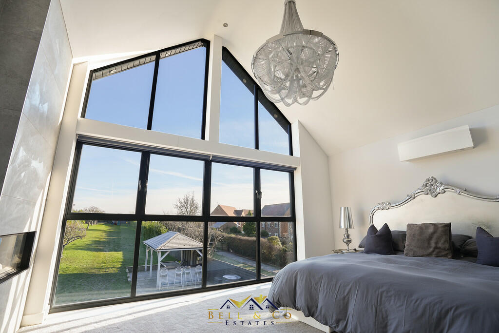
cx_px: 250
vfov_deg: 73.8
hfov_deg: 96.7
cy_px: 166
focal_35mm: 16
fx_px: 222
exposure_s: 1/2
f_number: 9
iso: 100
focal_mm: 16
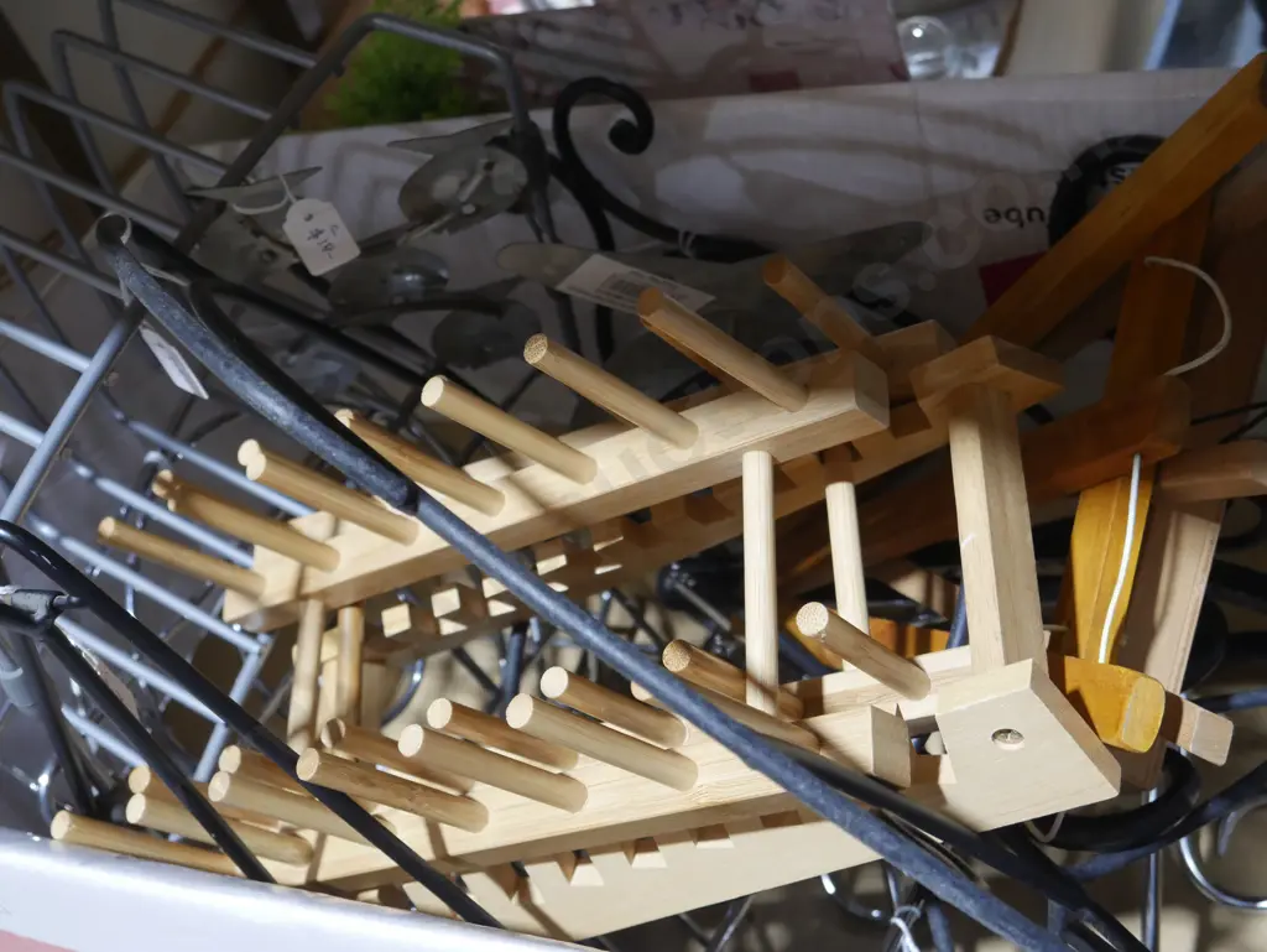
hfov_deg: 39.6
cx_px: 634
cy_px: 476
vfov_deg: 30.3
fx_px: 1758
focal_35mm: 48
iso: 1600
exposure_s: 1/60
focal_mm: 24
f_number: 5.6
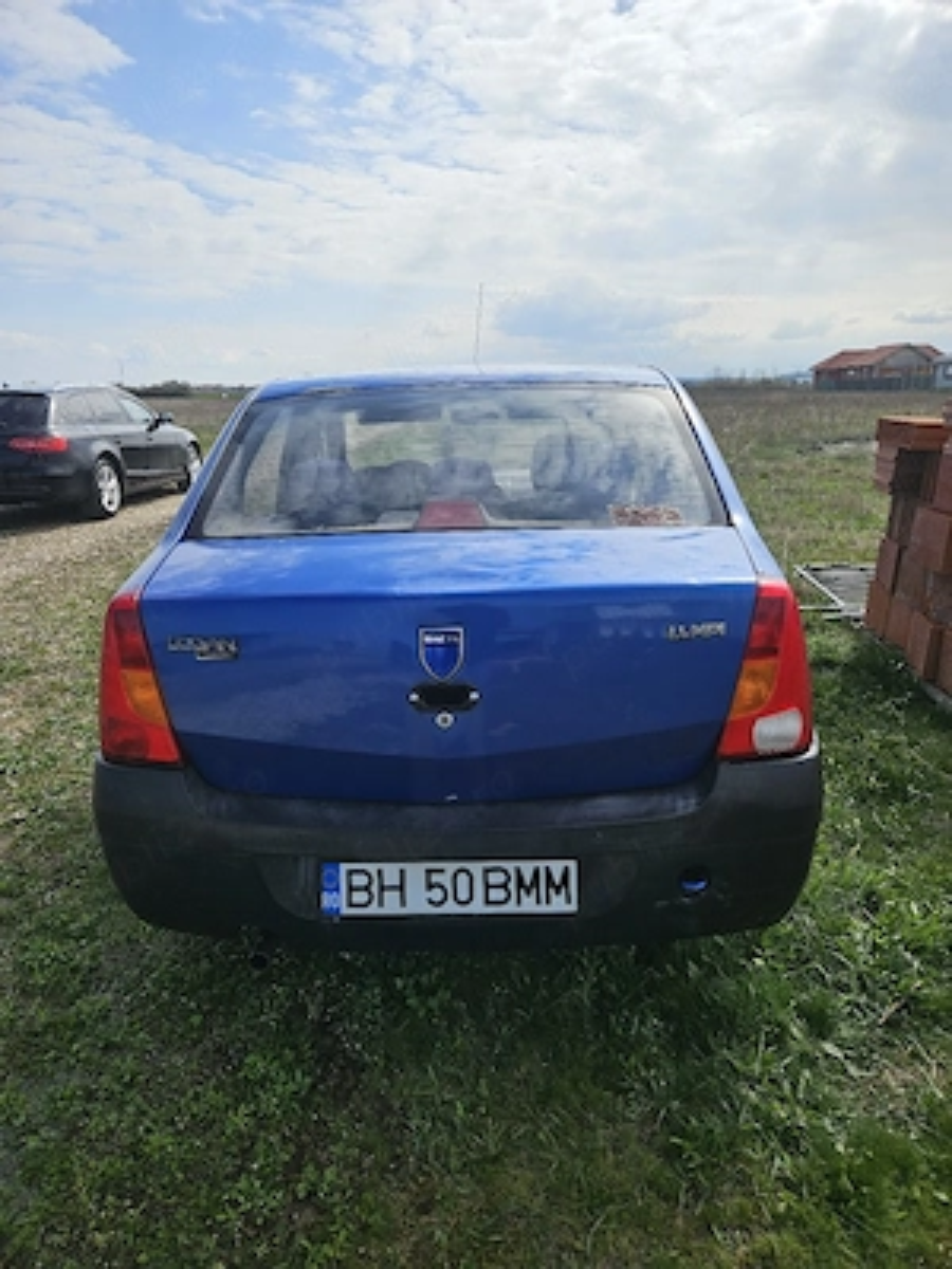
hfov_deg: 58.9
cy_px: 634
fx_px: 843
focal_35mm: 23
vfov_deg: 73.9
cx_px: 476
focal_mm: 5.4
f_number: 1.8
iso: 25
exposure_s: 1/2500
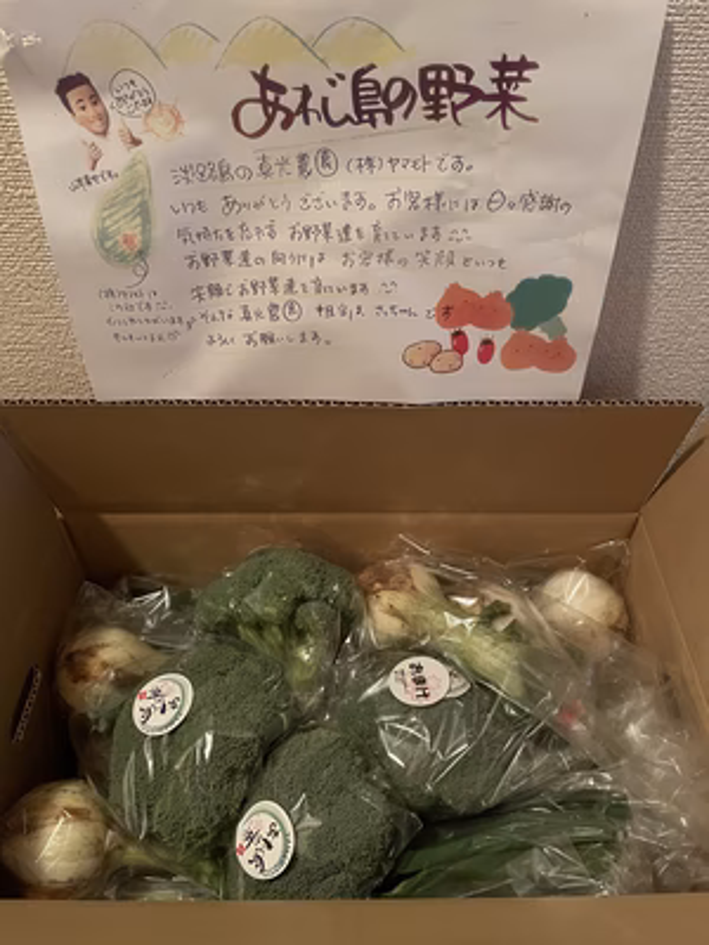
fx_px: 710
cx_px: 354
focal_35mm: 26
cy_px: 472
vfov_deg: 67.3
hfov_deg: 53.1
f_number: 1.6
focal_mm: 4.2
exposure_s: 1/30
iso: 800
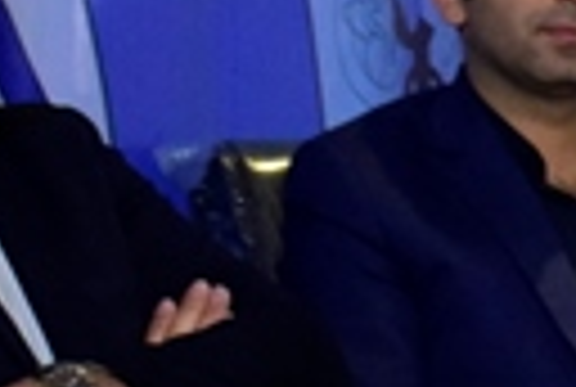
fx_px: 4314
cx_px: 1170
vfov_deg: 5.1
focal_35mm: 269
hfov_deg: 7.3
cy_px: 176
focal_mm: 32
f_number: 4
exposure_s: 1/30
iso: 3200
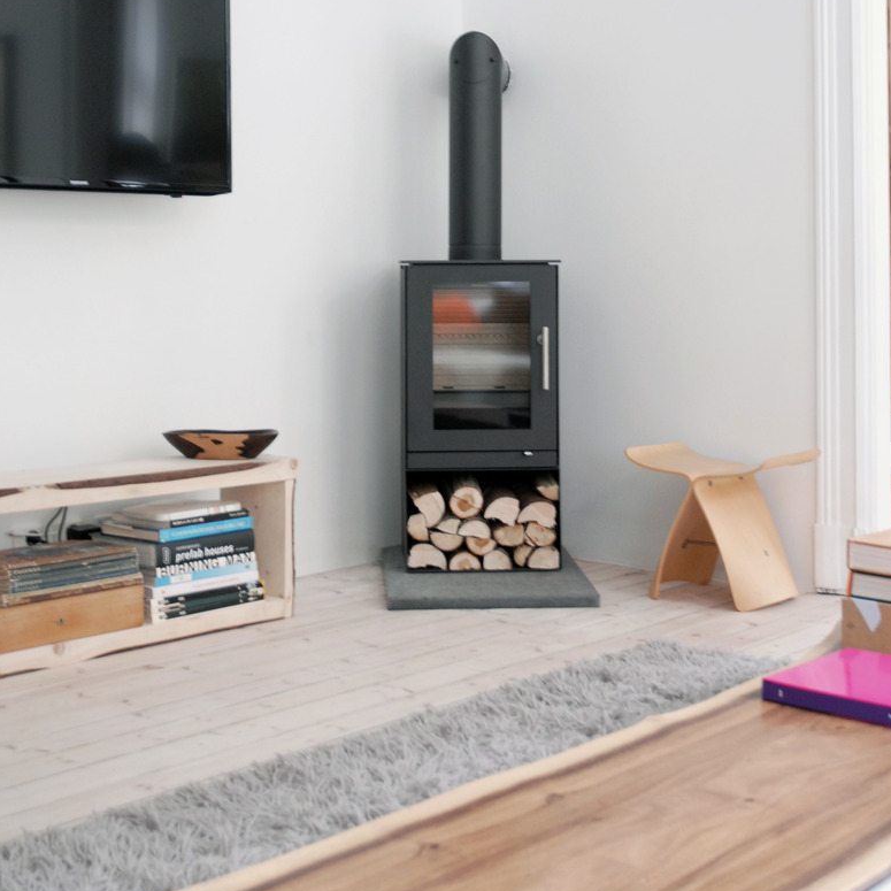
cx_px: 446
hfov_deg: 30.7
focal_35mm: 56
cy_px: 268
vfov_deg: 30.4
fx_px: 1620
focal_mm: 29
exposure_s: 1/13
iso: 640
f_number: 3.8
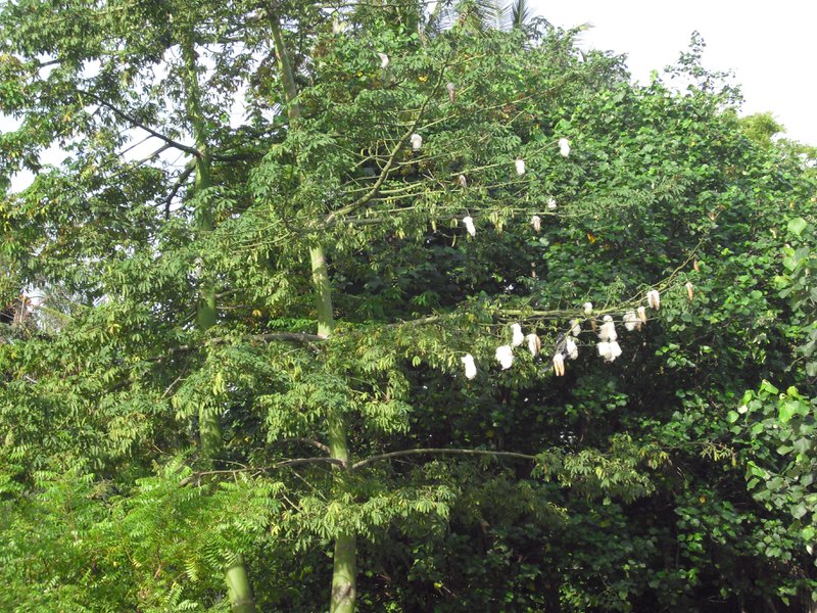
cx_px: 408
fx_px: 1841
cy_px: 306
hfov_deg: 25.0
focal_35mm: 78
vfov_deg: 18.9
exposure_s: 1/250
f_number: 4.2
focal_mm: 12.8
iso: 100
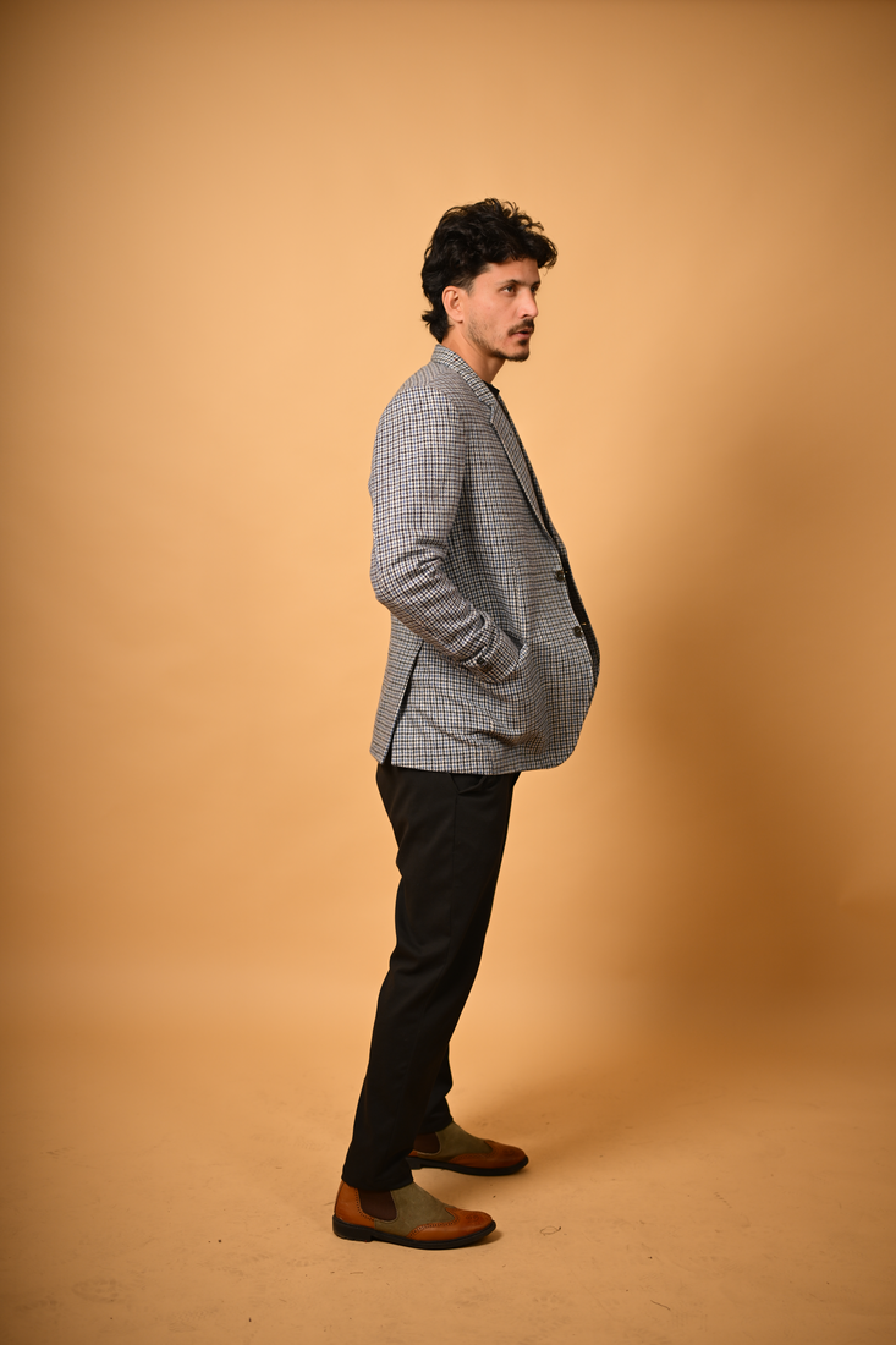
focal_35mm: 50
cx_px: 448
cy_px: 672
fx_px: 1867
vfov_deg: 39.6
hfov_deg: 27.0
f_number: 2.2
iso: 160
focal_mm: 50
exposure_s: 1/1000
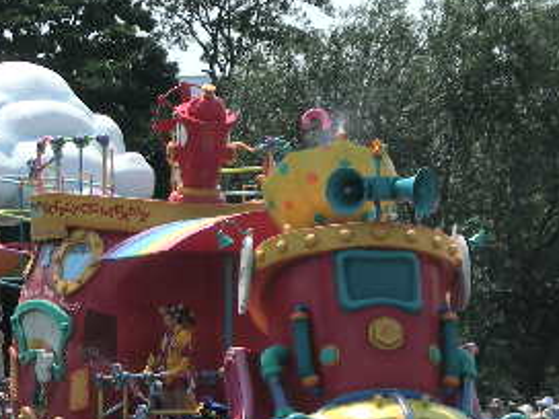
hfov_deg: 8.0
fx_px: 3989
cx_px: 183
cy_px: 234
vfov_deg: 6.0
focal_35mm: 247
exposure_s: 1/275
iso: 50
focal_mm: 17.1
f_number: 4.7
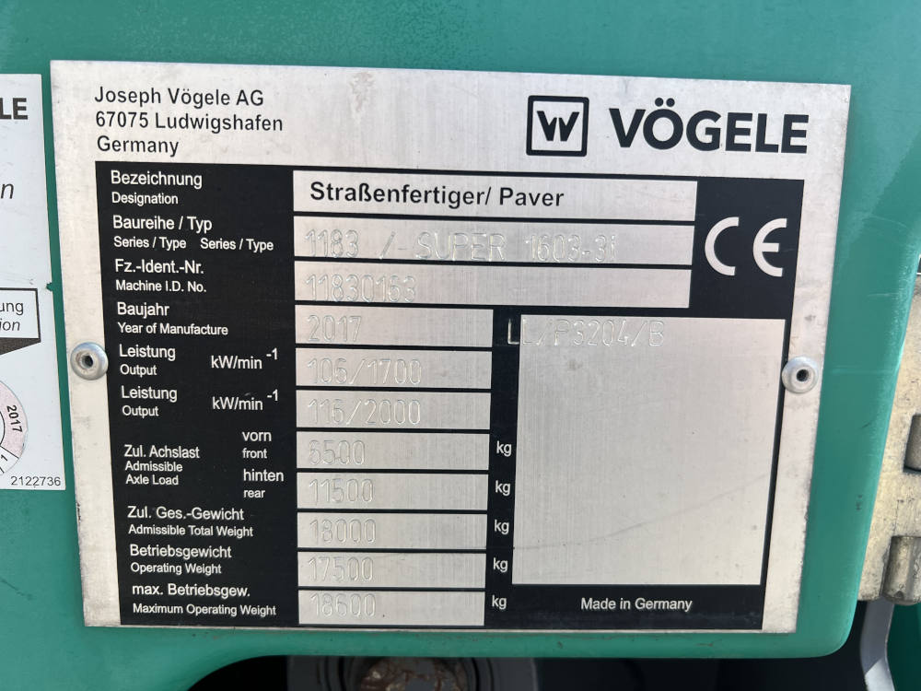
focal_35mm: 26
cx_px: 460
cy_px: 346
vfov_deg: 53.1
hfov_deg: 67.3
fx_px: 692
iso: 50
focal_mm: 5.7
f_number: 1.5
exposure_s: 1/1779
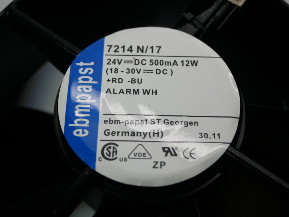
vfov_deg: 24.4
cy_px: 108
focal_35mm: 60
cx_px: 144
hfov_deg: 32.2
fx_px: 501
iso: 200
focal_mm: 30
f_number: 3.5
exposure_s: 1/200
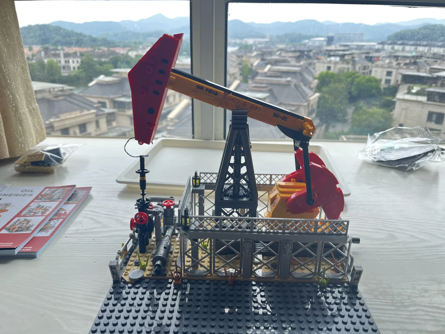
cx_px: 222
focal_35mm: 26
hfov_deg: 67.3
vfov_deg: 53.1
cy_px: 167
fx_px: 334
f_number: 1.6
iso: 50
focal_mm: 5.1
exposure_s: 1/167
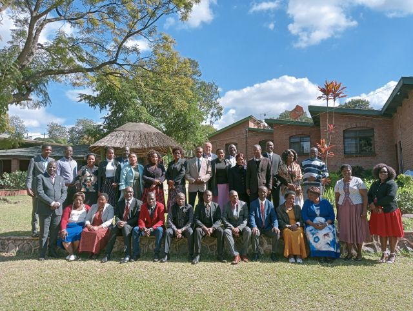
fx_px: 335
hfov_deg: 63.4
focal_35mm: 28
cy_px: 156
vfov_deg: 49.9
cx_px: 206
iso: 111
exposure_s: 1/513
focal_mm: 4.04
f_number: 1.8
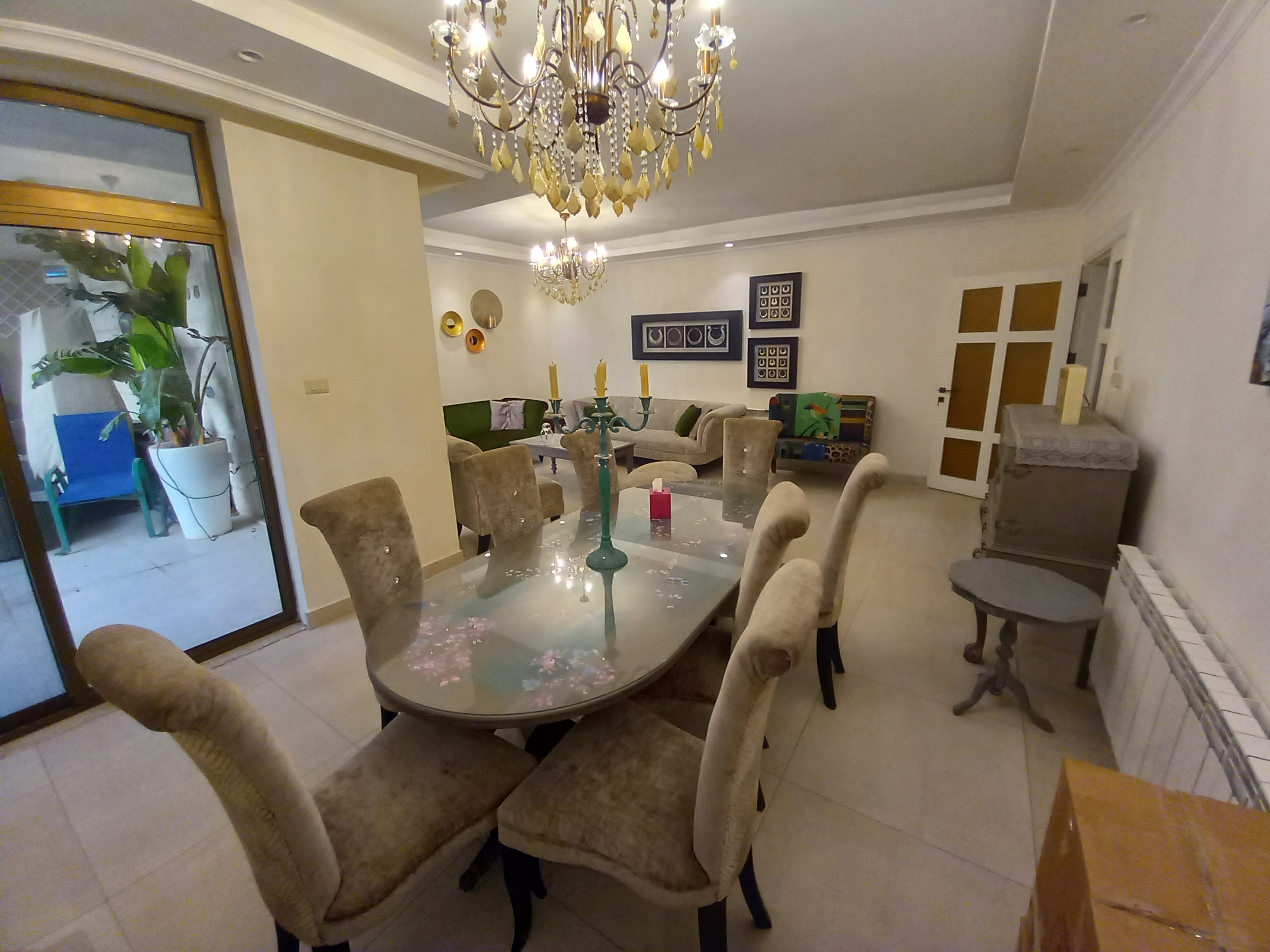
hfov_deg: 106.2
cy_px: 476
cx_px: 635
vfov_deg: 89.9
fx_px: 477
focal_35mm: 13
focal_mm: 1.13
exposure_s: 1/50
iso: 125
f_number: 2.2
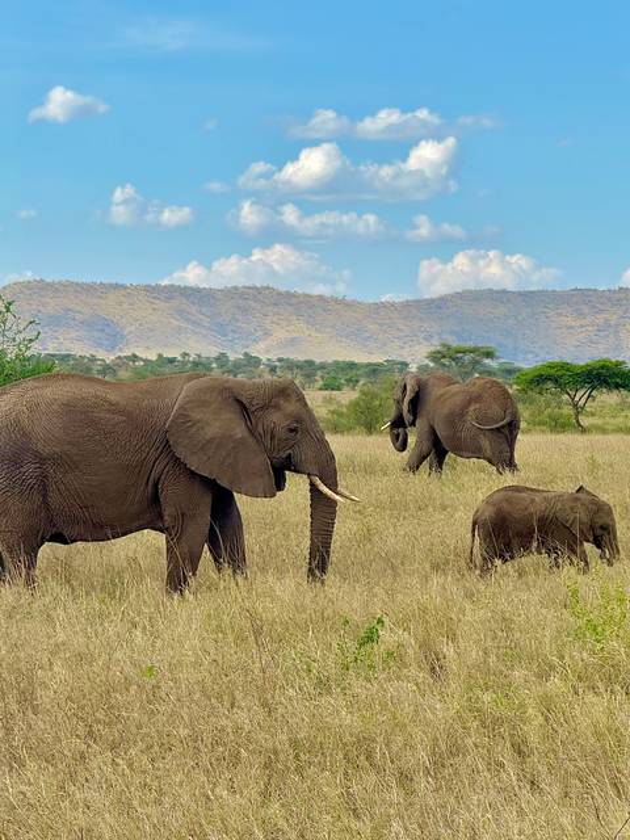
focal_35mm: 120
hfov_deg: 12.3
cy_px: 420
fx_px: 2912
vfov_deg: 16.4
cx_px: 315
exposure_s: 1/1096
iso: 50
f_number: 2.8
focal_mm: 15.66
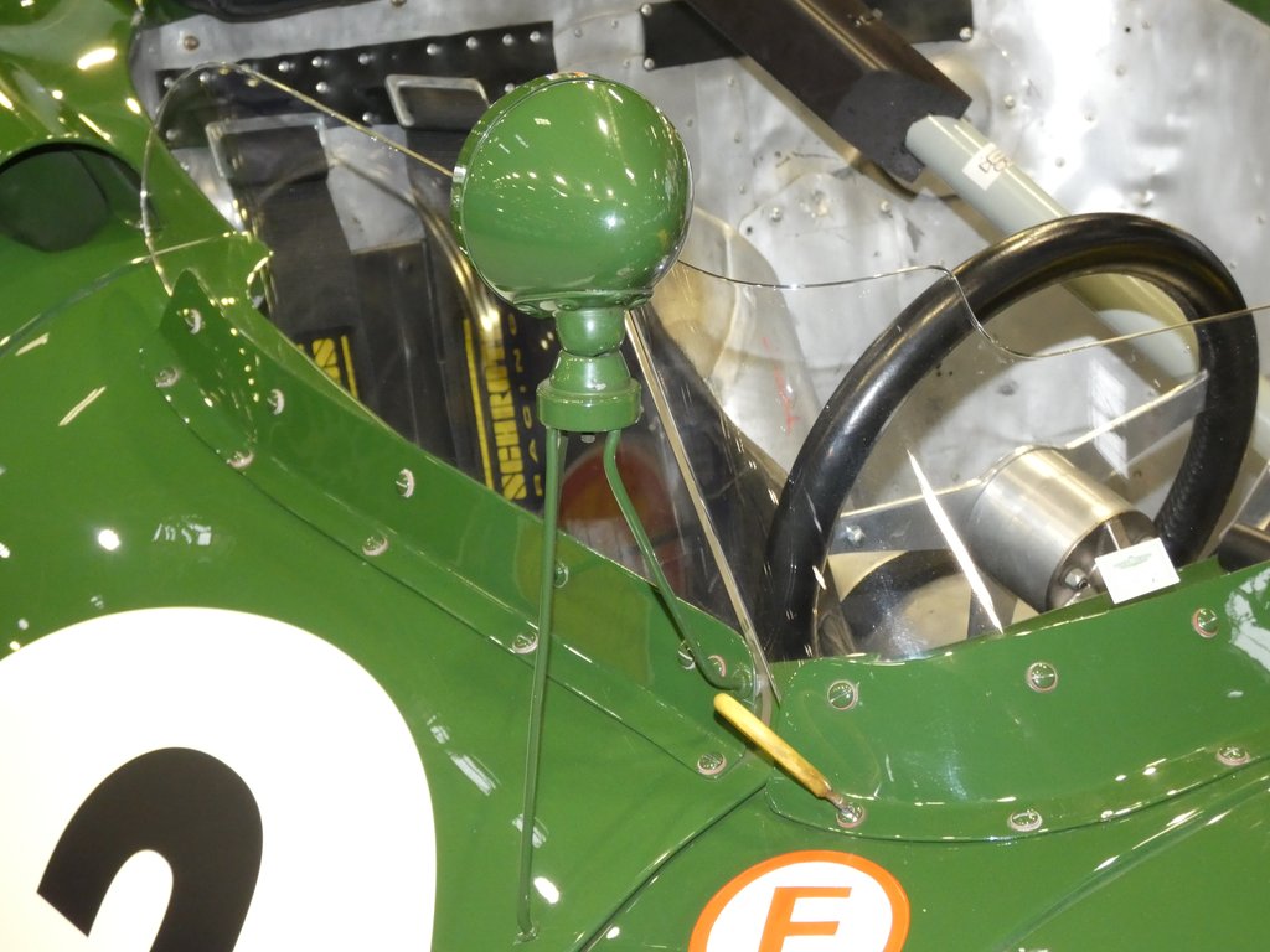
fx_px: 3045
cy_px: 476
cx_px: 635
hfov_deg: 23.6
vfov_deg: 17.8
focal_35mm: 83
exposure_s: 1/60
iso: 640
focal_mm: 14.8
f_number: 4.5
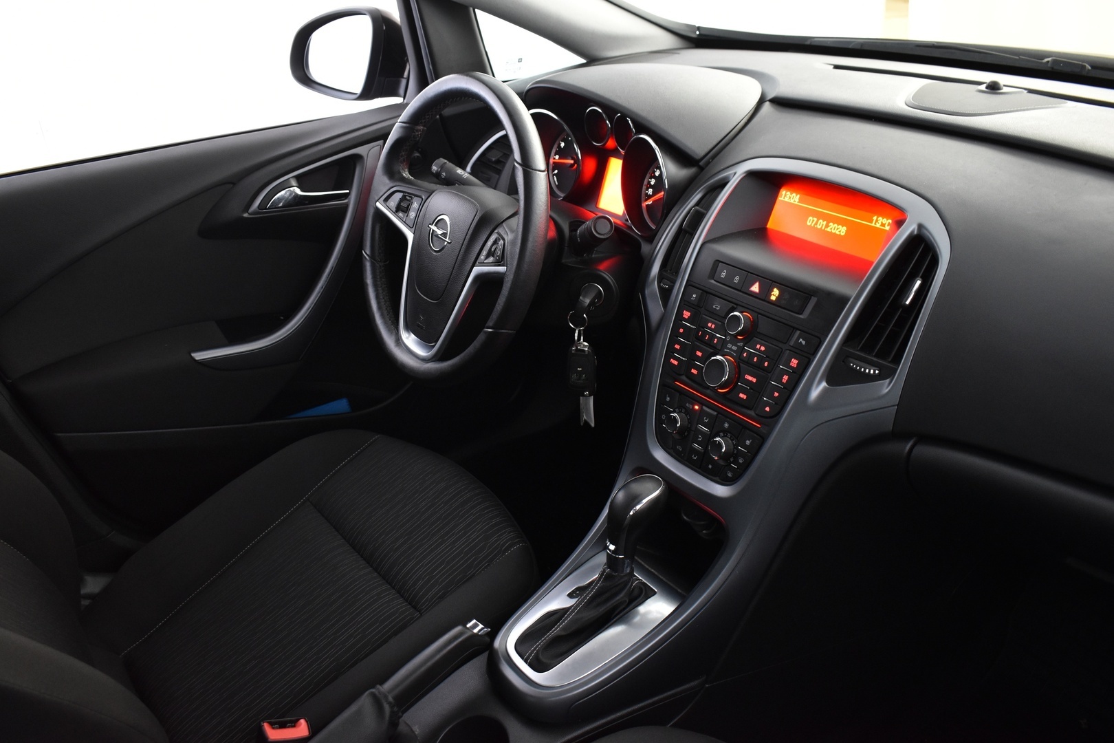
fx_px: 975
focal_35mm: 32
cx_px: 557
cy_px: 372
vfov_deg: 41.7
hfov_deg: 59.5
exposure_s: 1/8
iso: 1250
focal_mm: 21
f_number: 5
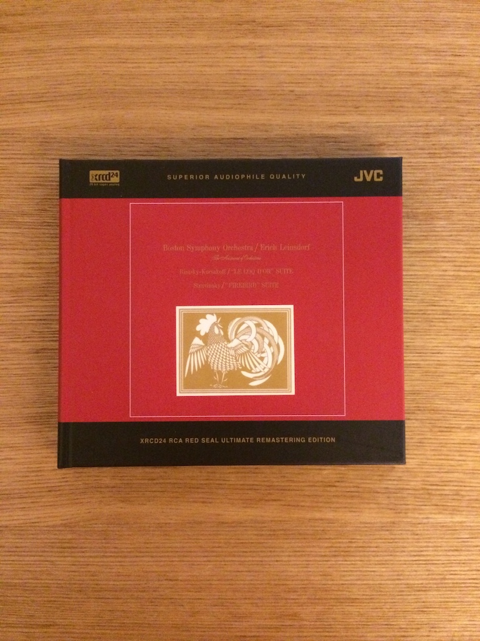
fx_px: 555
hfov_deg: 46.8
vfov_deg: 60.0
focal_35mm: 30
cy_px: 320
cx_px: 240
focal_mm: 4.12
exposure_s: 1/17
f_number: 2.2
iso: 640
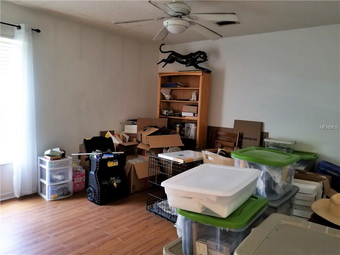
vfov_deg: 53.1
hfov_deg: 67.3
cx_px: 170
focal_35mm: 26
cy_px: 128
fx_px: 255
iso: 200
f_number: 1.7
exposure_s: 1/20
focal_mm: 4.25
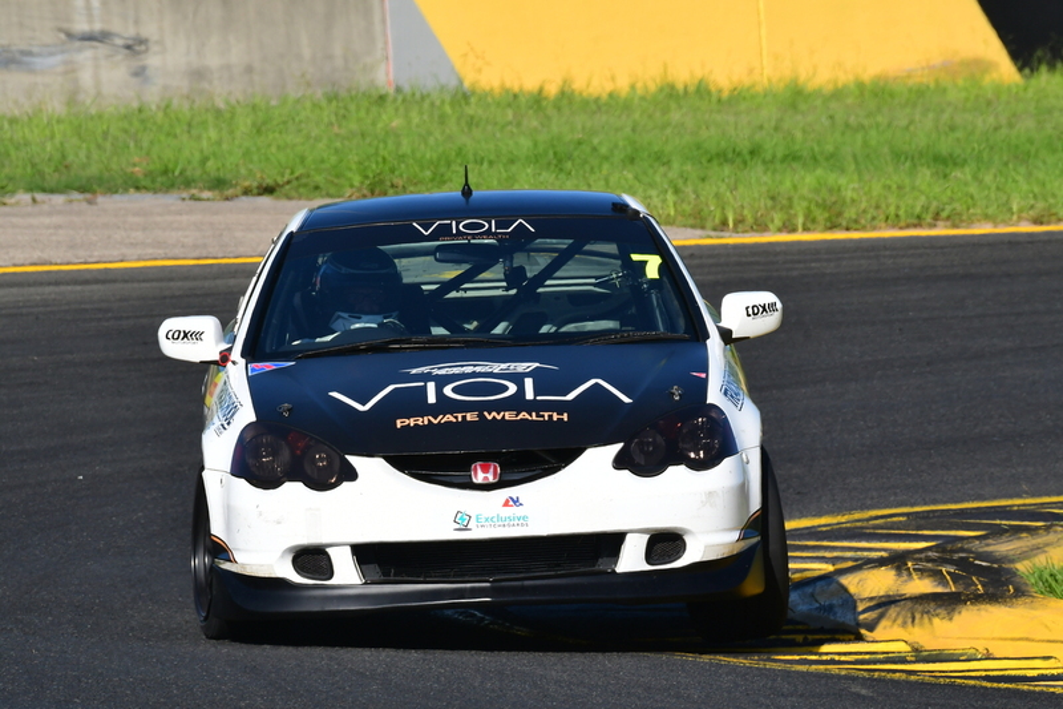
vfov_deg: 2.2
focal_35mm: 630
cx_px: 532
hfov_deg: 3.3
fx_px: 18597
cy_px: 354
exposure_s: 1/640
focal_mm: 420
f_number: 13
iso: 500
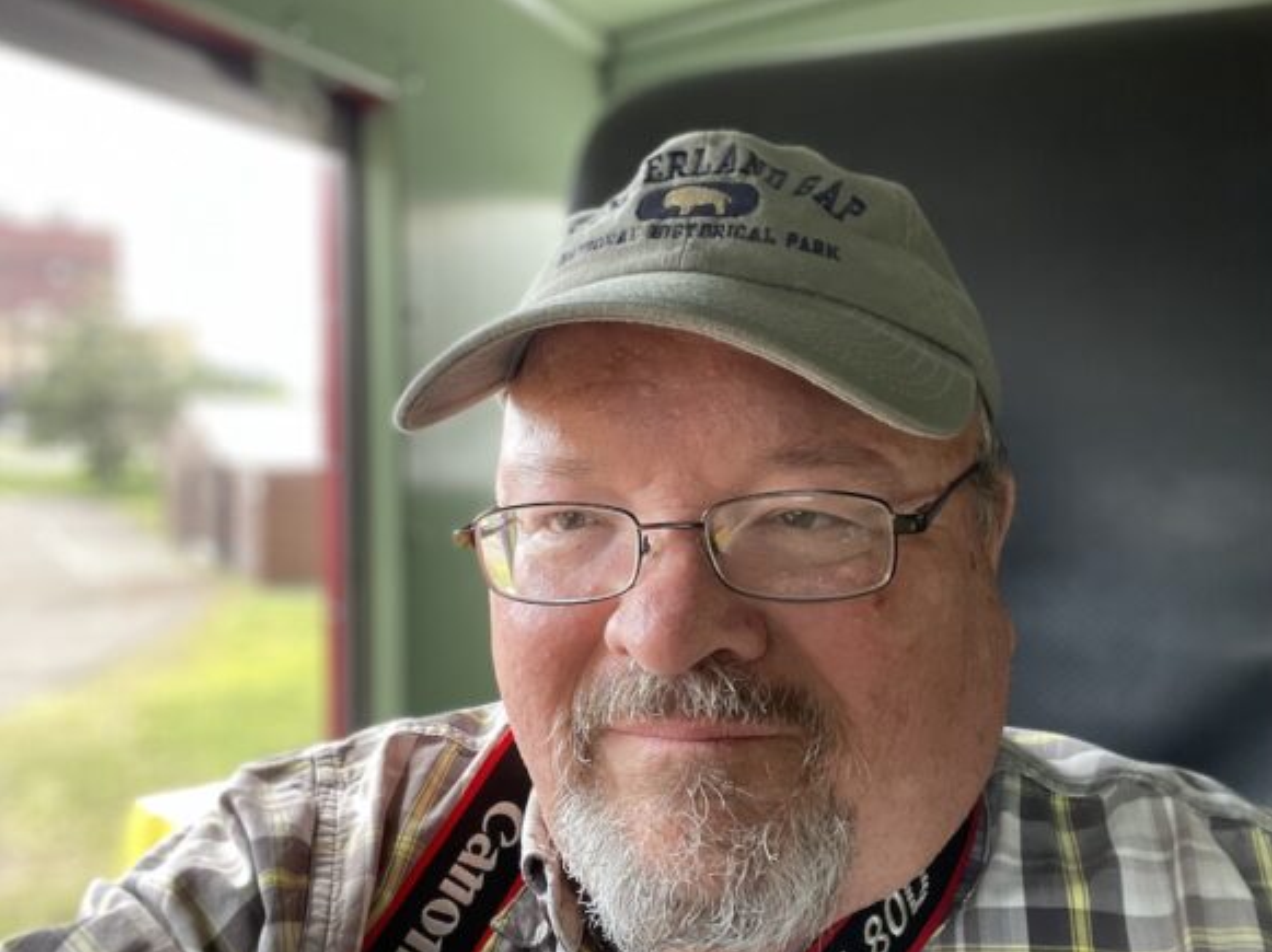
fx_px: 1138
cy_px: 484
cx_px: 617
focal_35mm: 31
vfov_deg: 45.4
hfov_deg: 58.4
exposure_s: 1/95
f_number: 2.2
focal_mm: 2.71
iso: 100
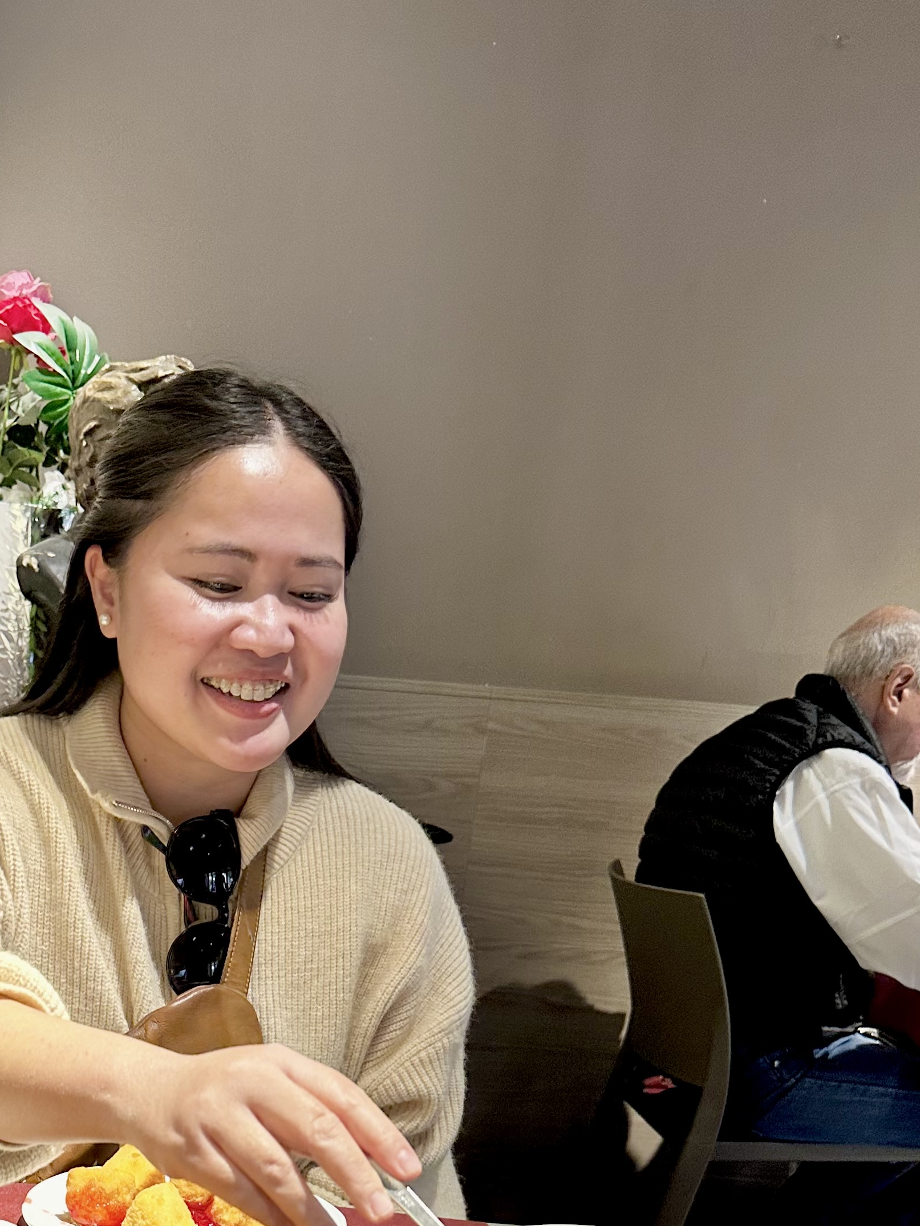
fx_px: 1594
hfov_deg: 31.4
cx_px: 199
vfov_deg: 38.6
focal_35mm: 45
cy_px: 1143
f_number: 1.78
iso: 250
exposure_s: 1/50
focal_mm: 6.86
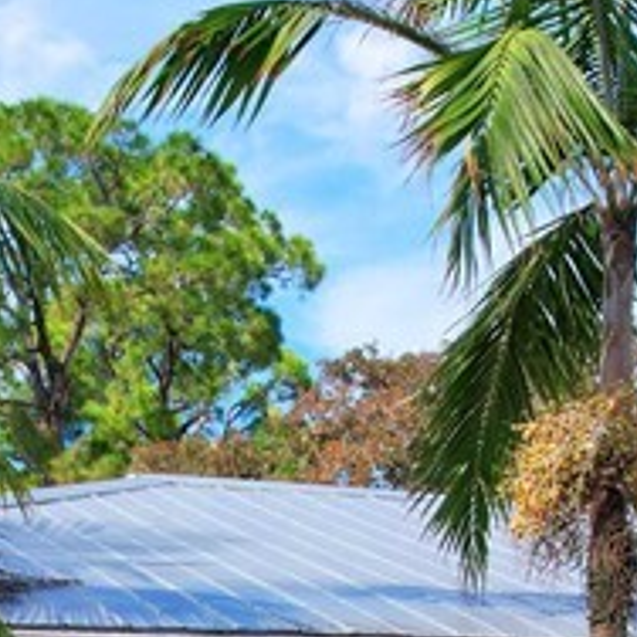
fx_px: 2248
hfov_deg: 16.1
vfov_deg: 15.4
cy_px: 820
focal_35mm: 108
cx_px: 237
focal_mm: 8.38
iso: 140
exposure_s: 1/2000
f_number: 2.8
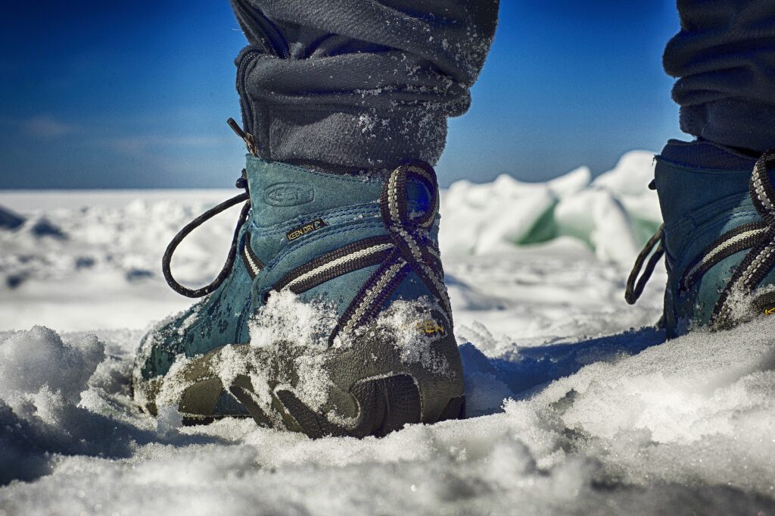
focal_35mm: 50
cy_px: 258
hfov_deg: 39.6
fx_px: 1075
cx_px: 388
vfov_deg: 26.9
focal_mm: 50
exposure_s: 1/500
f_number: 11
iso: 200
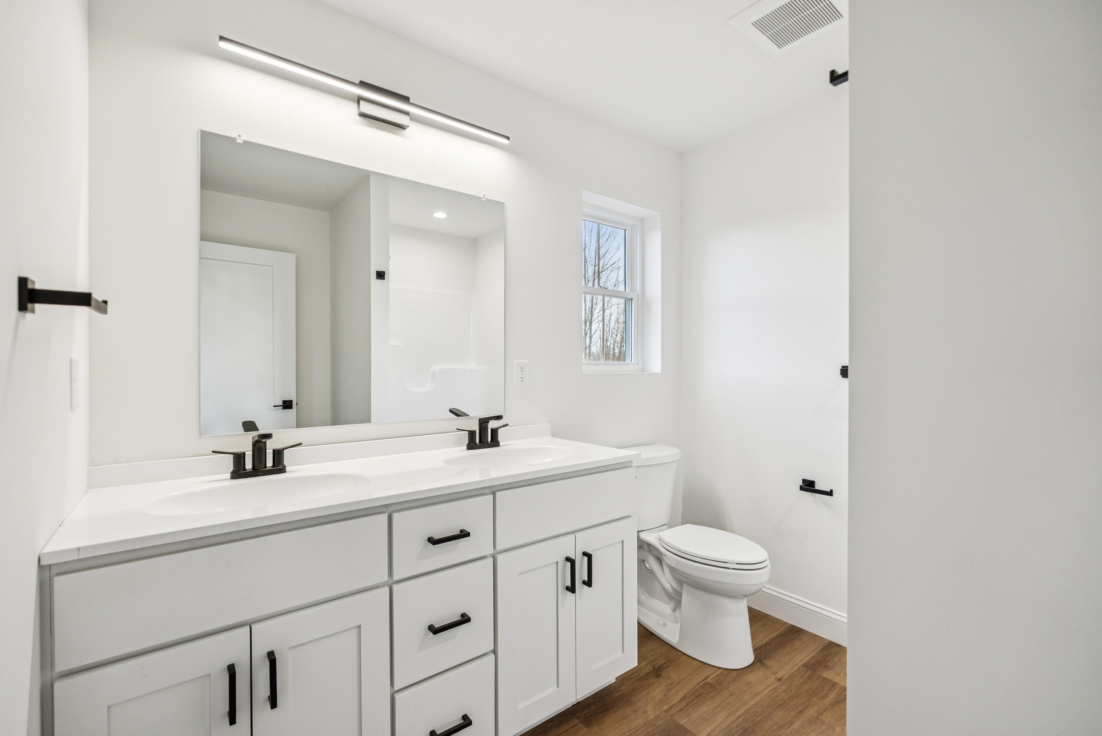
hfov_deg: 96.7
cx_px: 551
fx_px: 490
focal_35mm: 16
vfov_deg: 73.8
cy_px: 368
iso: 320
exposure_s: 1/40
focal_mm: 16
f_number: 4
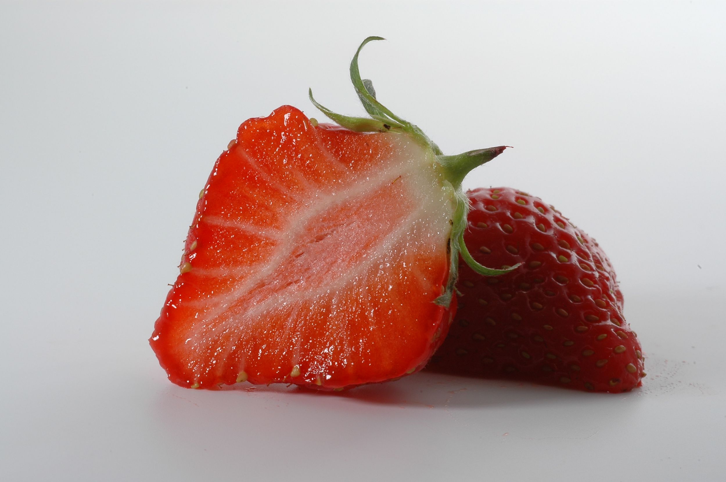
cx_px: 363
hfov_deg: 22.6
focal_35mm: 90
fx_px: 1813
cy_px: 241
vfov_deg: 15.2
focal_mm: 60
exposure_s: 1/200
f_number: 36
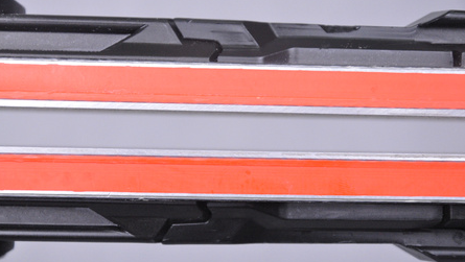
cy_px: 132
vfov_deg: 7.3
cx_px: 231
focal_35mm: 167
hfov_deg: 12.9
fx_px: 2055
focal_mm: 105
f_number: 8
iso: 3200
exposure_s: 1/125
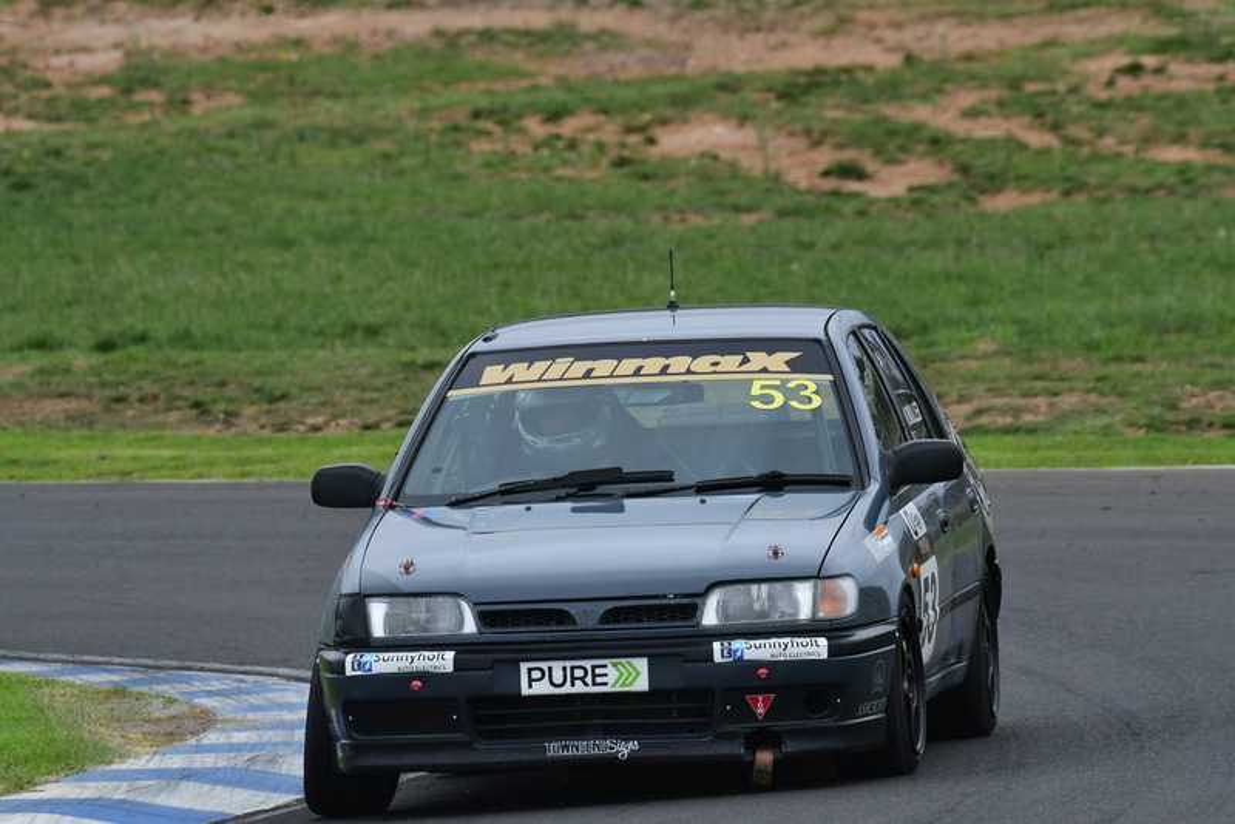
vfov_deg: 1.8
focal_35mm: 750
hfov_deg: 2.7
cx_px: 618
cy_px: 412
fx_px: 25737
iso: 800
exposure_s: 1/640
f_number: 11
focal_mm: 500
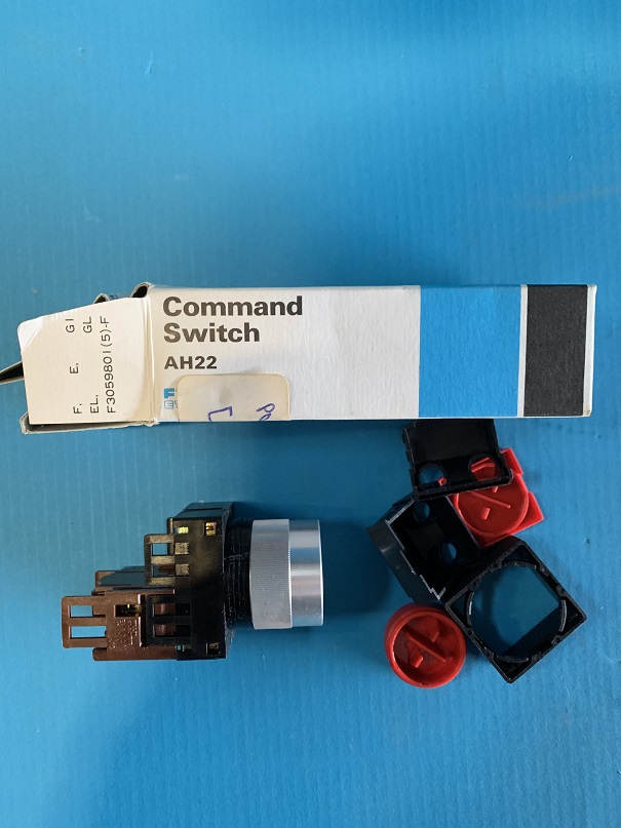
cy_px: 414
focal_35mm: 26
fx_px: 622
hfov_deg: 53.1
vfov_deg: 67.3
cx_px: 310
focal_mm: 4.25
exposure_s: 1/45
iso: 400
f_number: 1.8
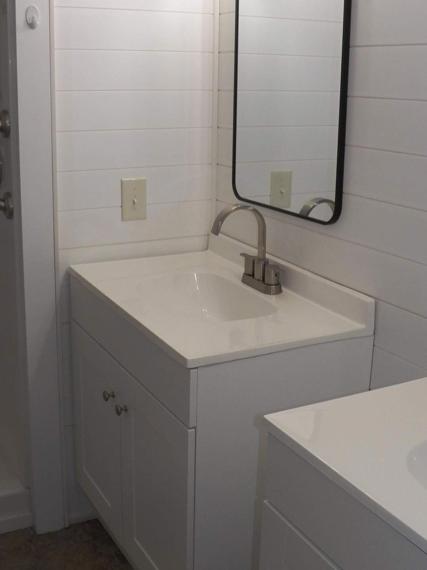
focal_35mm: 45
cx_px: 213
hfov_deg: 32.2
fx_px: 740
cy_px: 266
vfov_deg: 42.1
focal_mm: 4.9
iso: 125
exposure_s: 1/125
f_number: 2.8
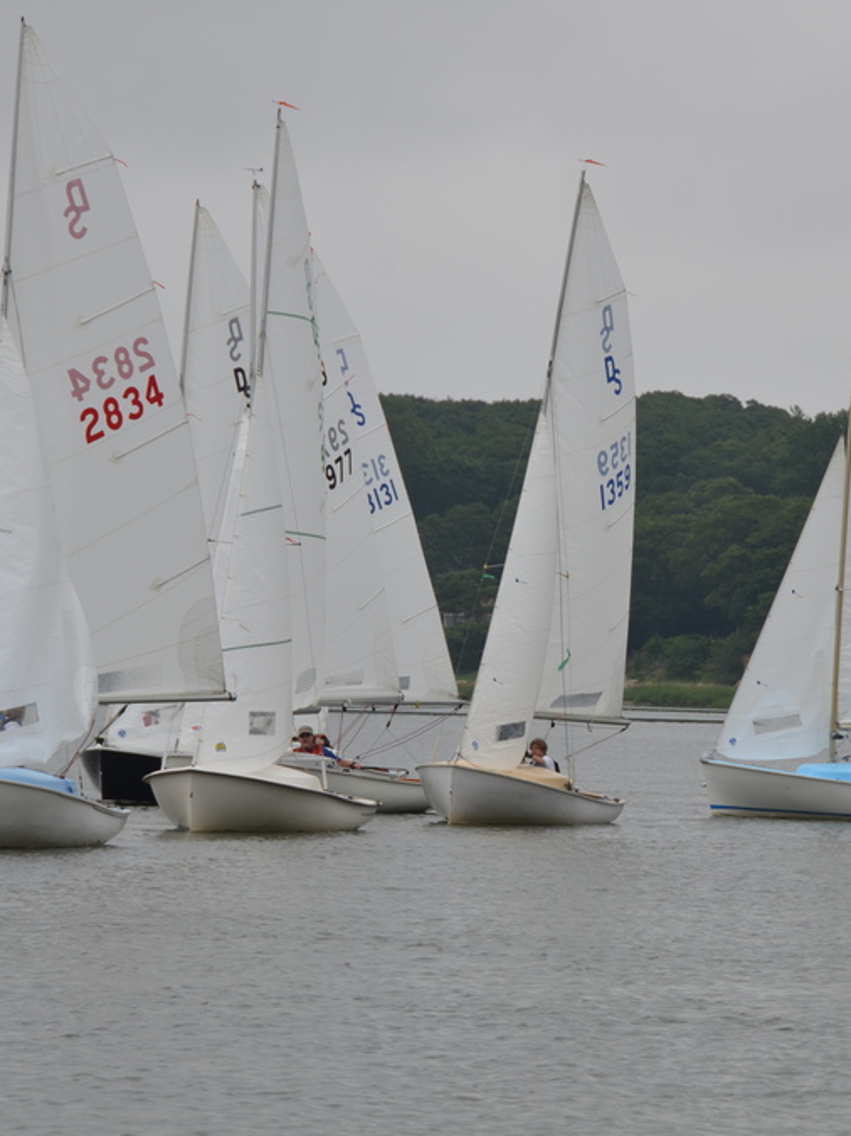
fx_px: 8591
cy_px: 569
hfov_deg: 5.7
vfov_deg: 7.6
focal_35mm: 262
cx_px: 562
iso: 100
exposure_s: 1/250
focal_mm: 120
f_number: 8
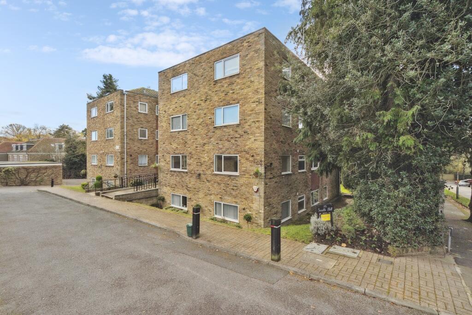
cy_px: 158
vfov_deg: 73.8
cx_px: 236
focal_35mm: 16
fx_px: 210
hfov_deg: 96.7
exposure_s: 1/800
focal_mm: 16
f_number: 9
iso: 400
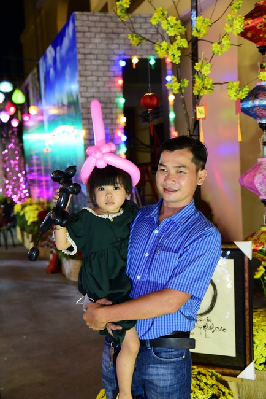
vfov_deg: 38.2
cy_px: 200
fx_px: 576
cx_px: 133
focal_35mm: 52
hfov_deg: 26.0
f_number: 4.5
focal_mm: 52
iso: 2000
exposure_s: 1/25
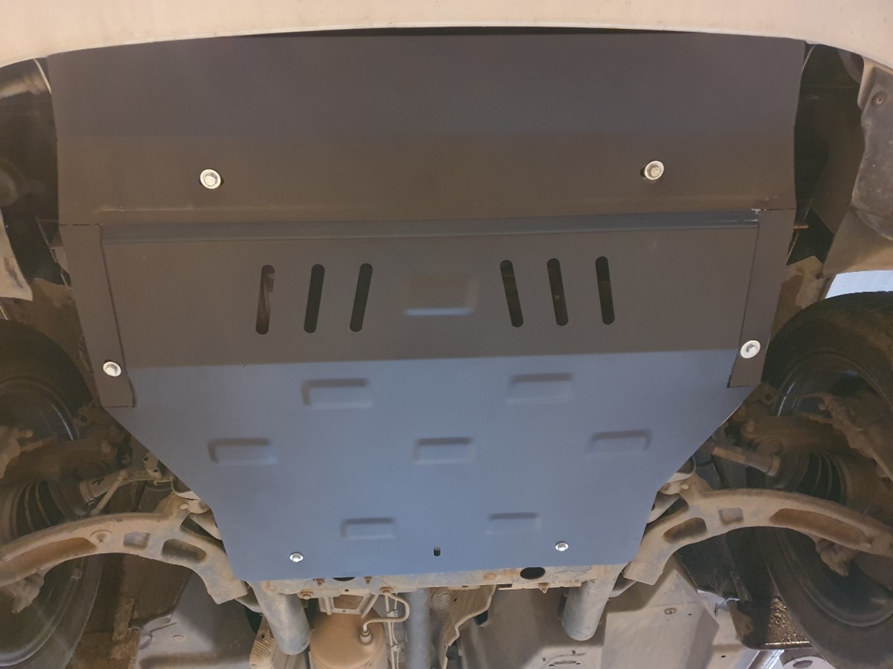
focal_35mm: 26
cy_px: 334
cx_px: 446
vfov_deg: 53.1
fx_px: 671
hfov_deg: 67.3
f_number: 1.5
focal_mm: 4.32
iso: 500
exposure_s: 1/11
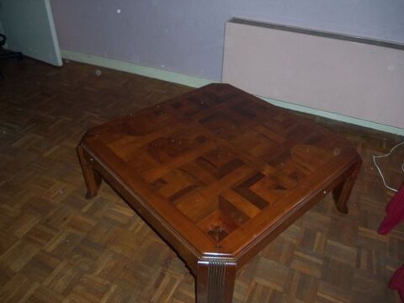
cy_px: 152
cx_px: 202
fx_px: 327
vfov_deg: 49.7
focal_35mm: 28
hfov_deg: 63.4
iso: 100
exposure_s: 1/40
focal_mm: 5.1
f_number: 3.9
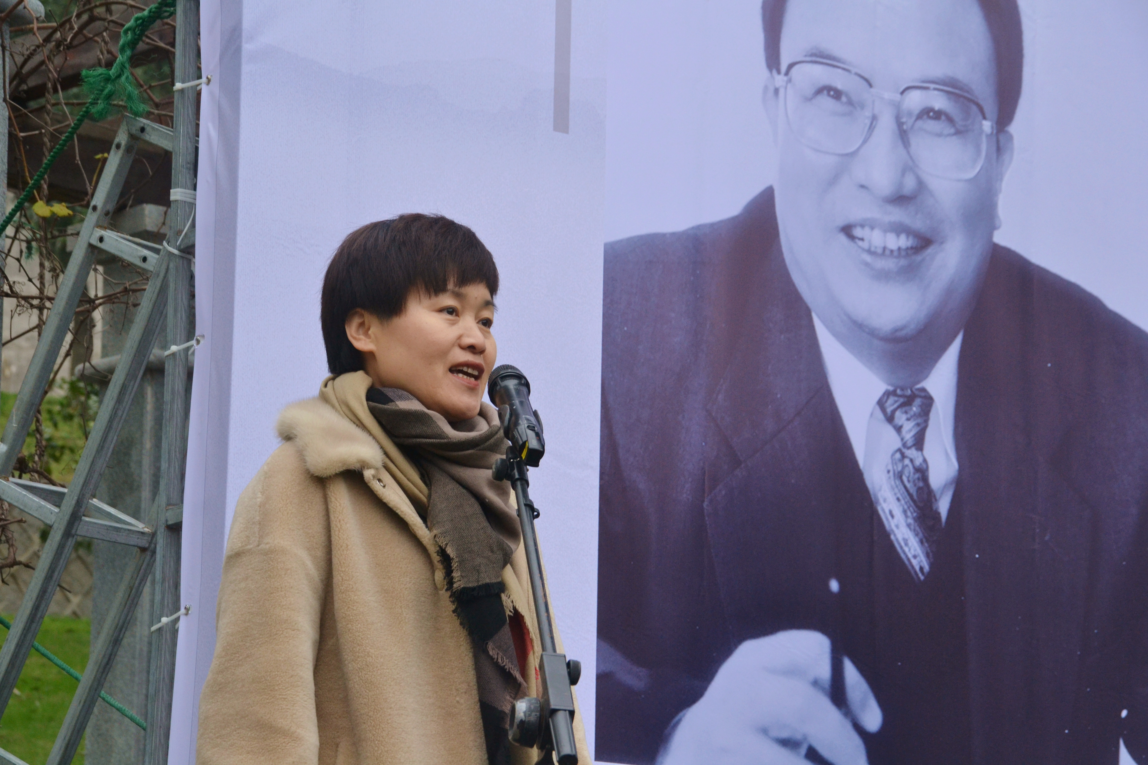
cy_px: 382
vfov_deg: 10.2
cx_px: 574
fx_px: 4305
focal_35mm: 135
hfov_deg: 15.2
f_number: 9
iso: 900
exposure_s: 1/200
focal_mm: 90
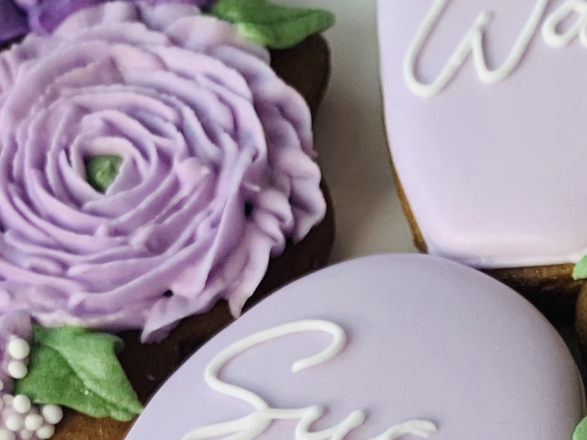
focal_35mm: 96
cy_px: 713
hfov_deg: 20.3
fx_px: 1628
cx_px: 427
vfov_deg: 14.1
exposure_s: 1/121
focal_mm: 4.25
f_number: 1.8
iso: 50
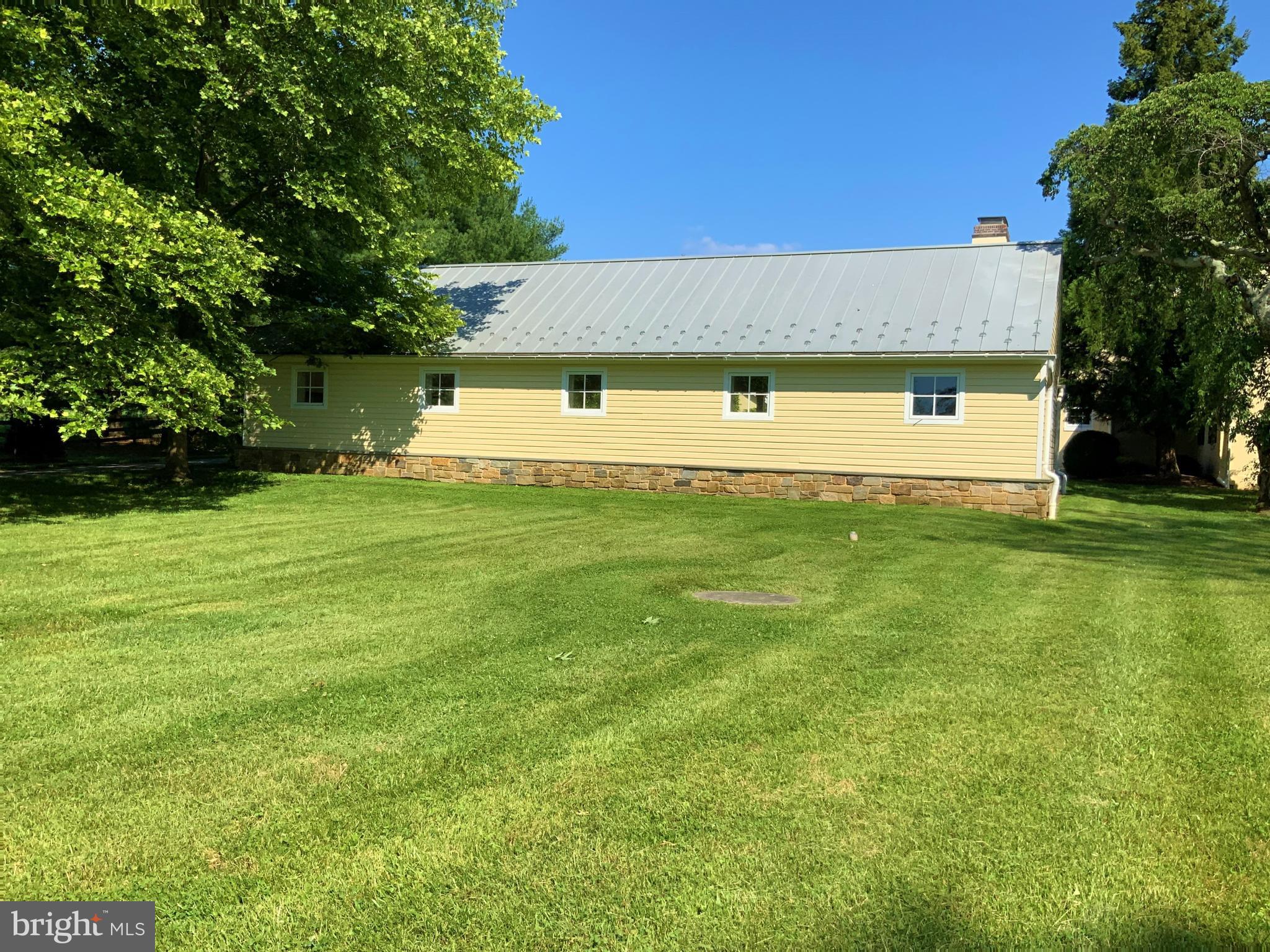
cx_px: 635
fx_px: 1064
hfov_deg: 61.7
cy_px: 476
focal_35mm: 29
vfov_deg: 48.2
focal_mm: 3
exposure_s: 1/1984
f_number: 1.8
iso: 16
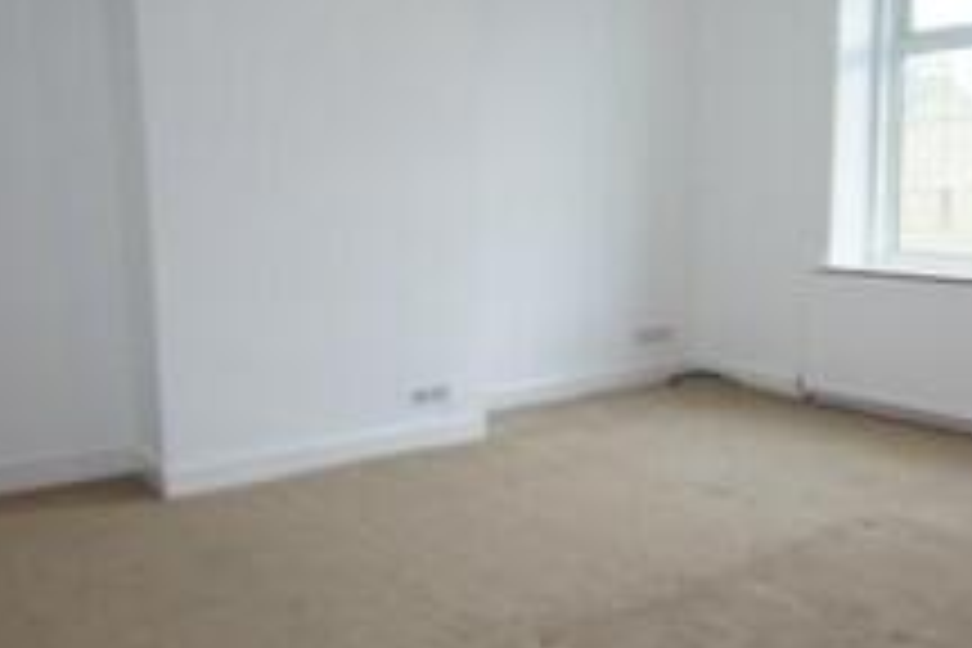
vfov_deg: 40.0
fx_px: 891
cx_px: 675
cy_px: 331
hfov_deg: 55.6
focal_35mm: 33
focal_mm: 10
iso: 100
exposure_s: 1/25
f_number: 4.5
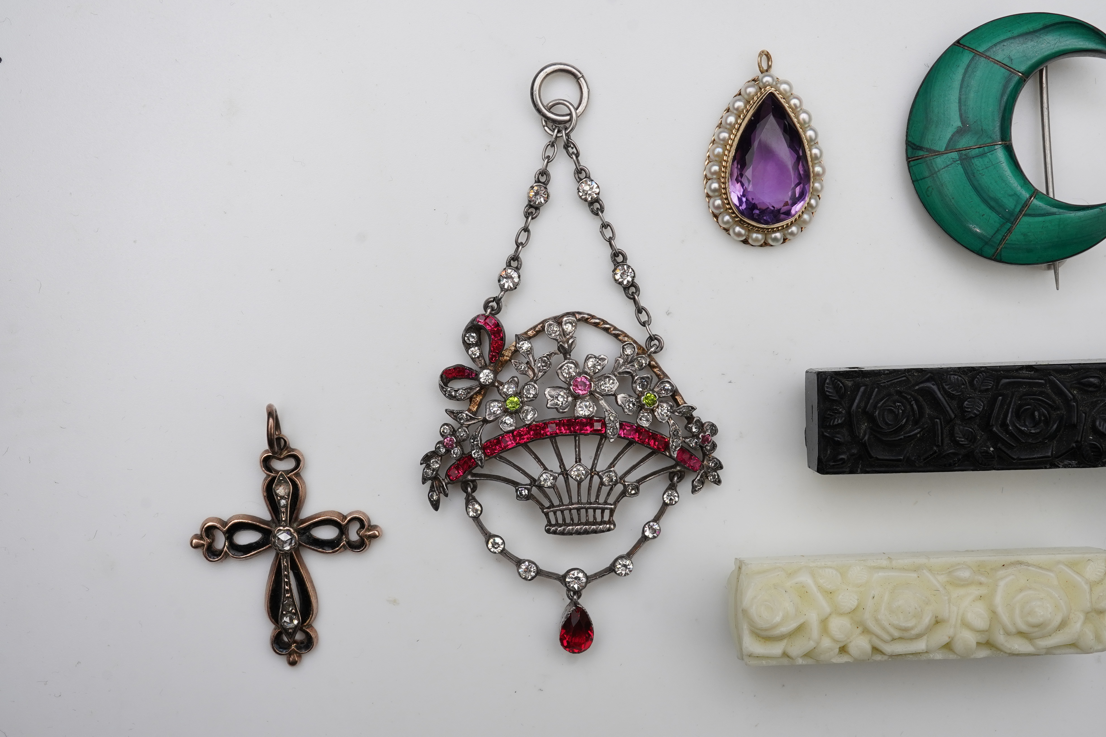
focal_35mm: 45
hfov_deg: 43.6
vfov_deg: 29.9
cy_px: 368
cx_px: 553
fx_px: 1382
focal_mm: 30
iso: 500
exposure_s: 1/125
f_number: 20
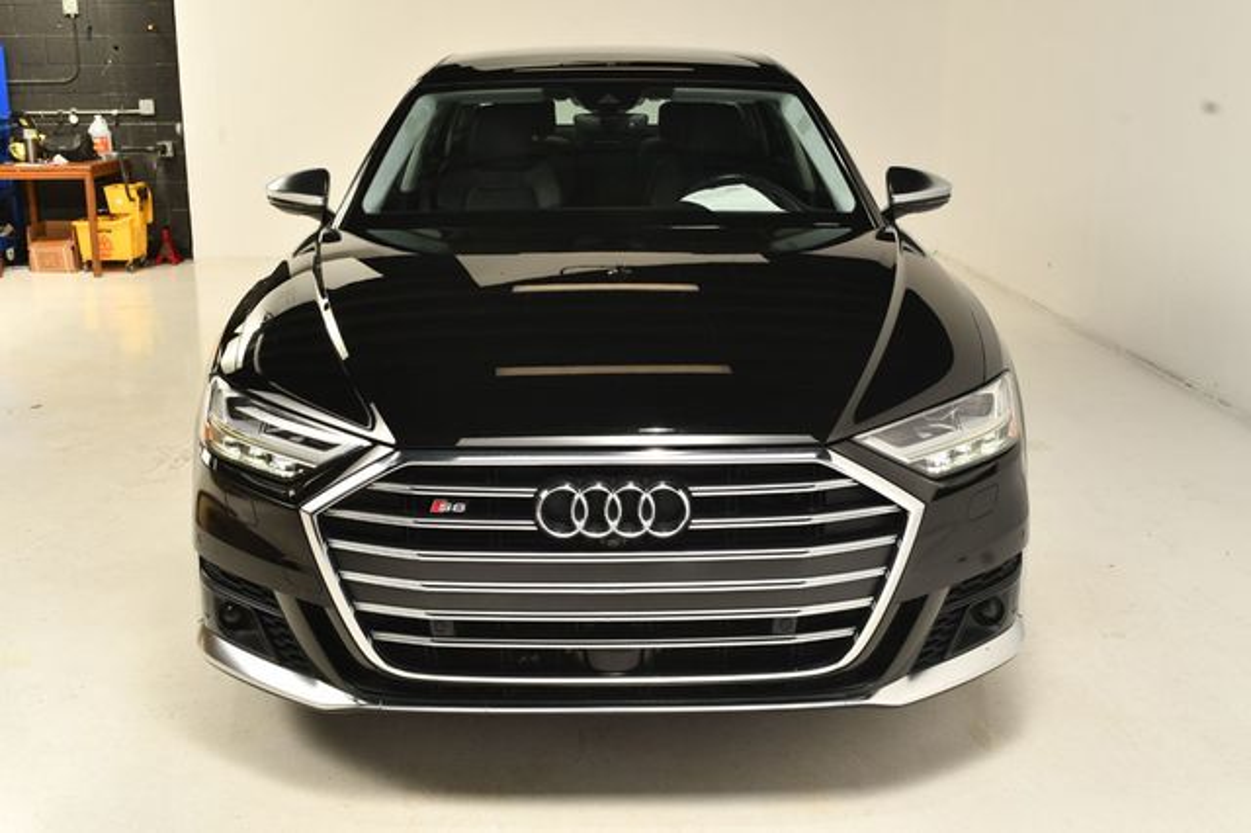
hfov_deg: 49.6
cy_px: 416
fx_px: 1354
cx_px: 626
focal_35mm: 39
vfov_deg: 34.2
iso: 100
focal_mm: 26
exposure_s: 1/160
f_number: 10
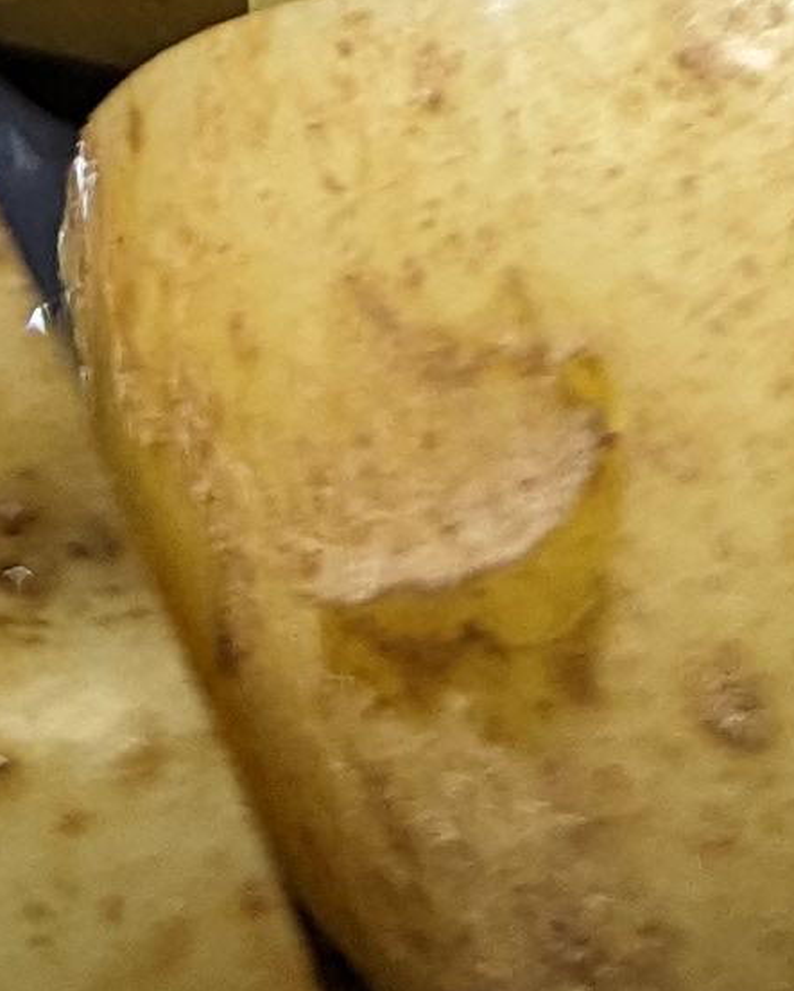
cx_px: 25
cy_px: -1469
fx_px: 5078
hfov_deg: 8.9
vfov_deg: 9.7
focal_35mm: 173
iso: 272
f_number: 1.85
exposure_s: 1/24
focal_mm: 6.81
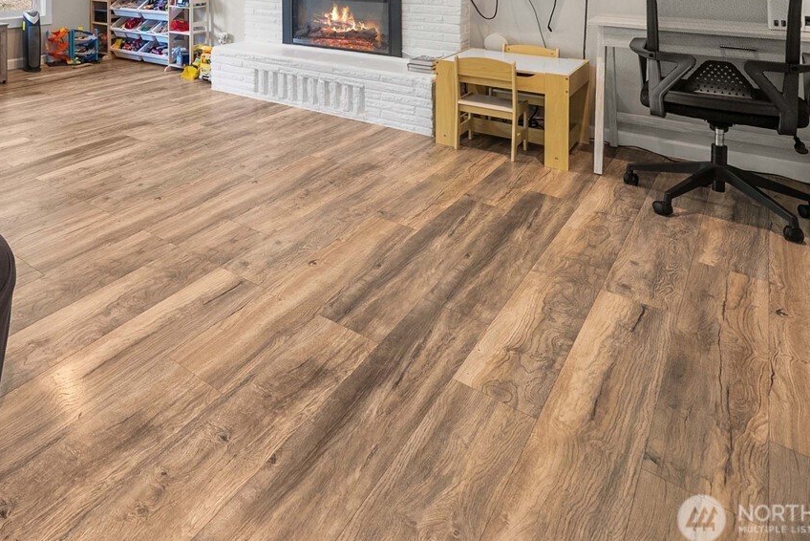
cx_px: 101
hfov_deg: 63.3
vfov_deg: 45.8
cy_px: 14
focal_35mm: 24
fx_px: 540
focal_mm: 12
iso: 1000
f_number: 7.1
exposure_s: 1/4
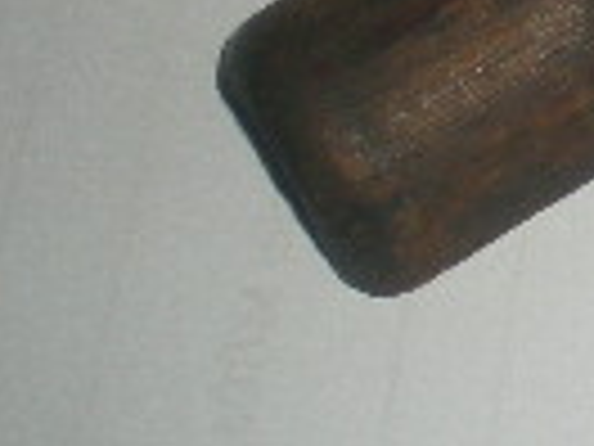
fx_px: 3157
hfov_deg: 9.9
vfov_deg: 7.9
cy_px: -306
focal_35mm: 184
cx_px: 1256
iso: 50
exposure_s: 1/60
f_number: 3.1
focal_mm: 6.3
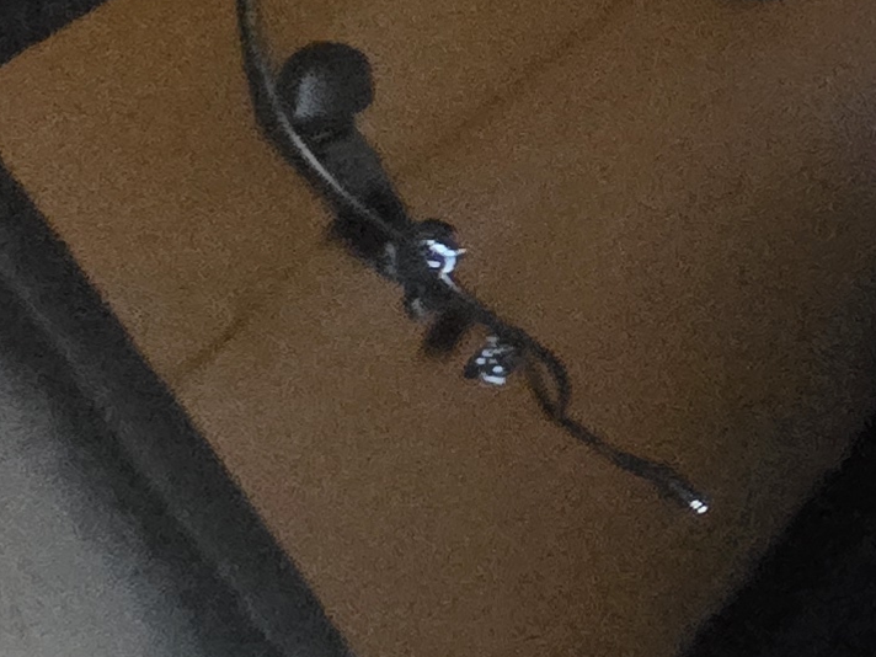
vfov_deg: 18.1
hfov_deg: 13.1
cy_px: -315
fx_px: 1847
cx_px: 2367
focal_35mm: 73
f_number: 2.2
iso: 1600
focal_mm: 2.2
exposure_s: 1/24
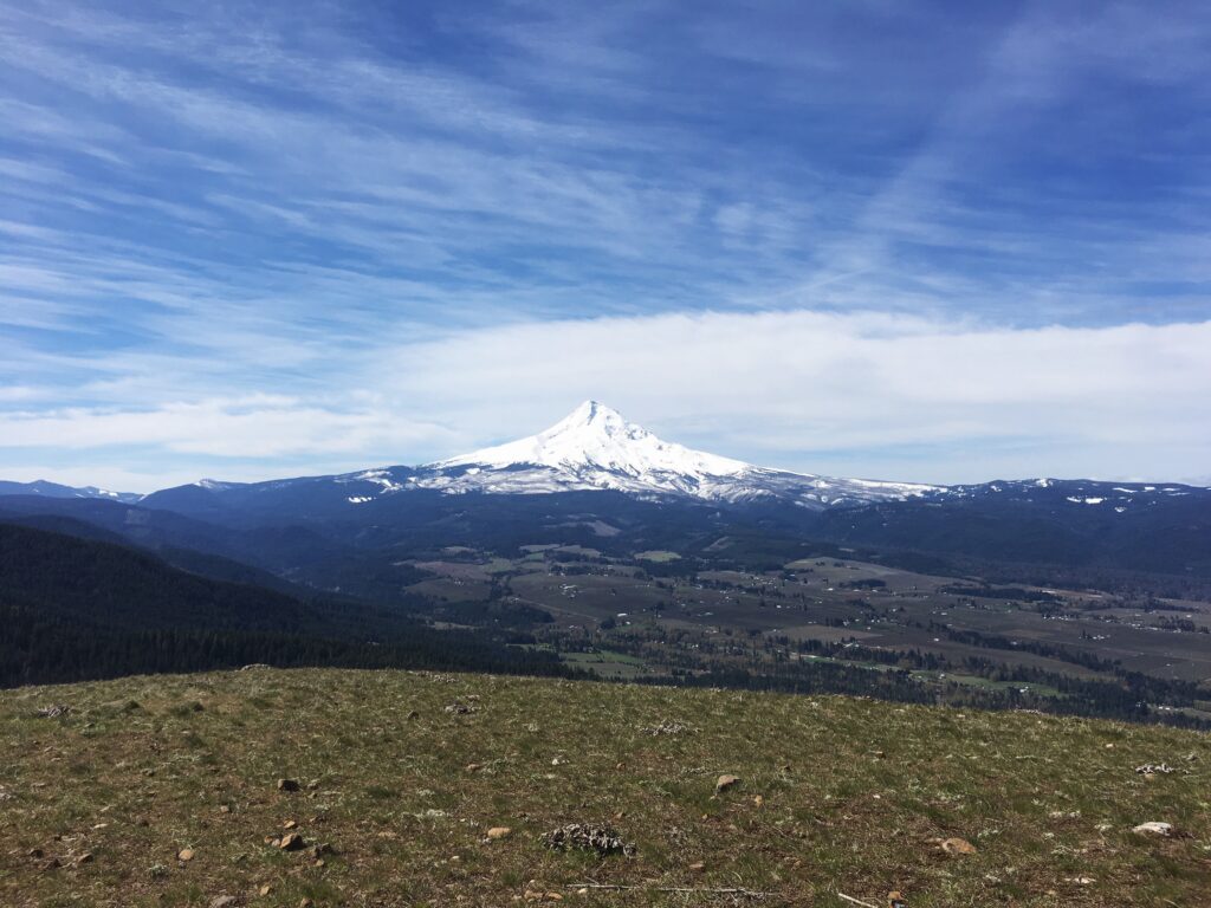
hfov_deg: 61.7
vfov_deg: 48.2
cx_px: 606
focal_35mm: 29
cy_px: 454
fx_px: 1015
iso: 25
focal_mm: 4.15
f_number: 2.2
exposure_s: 1/2747
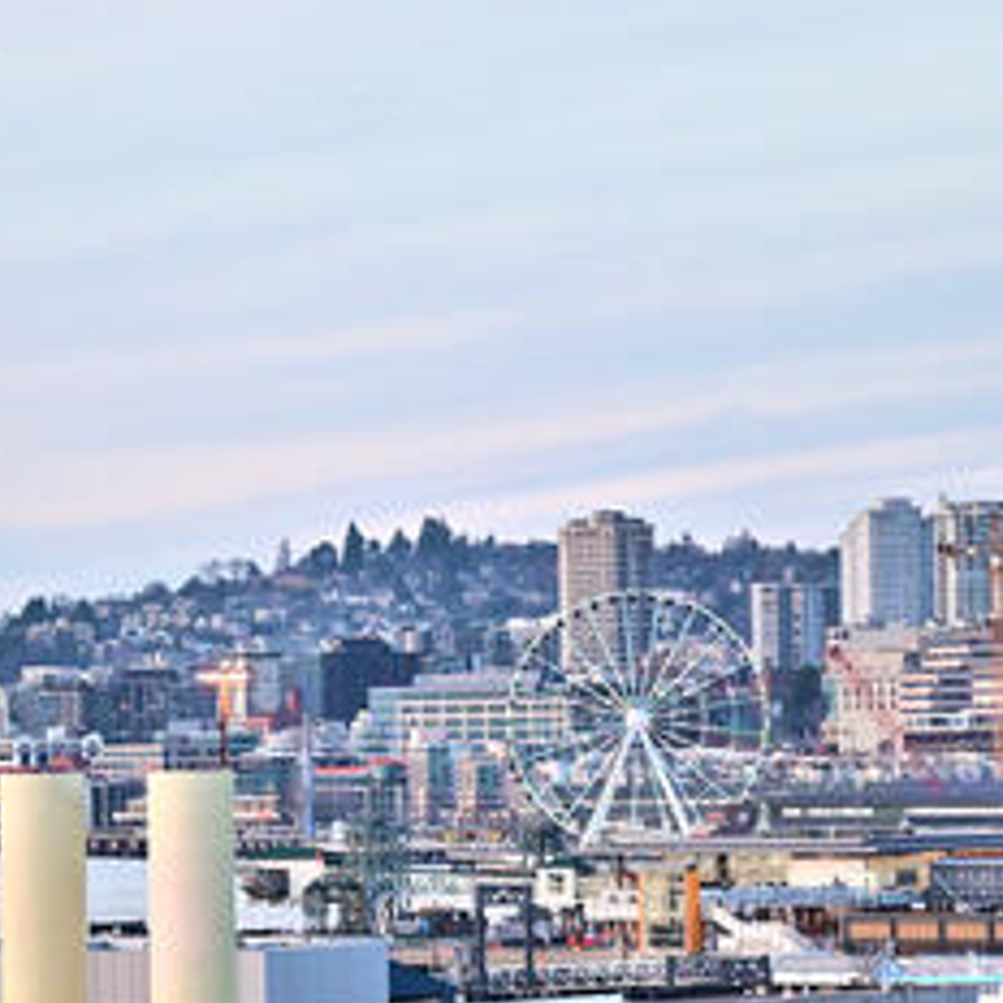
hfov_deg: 7.6
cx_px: 333
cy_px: 538
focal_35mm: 231
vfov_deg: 7.6
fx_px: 7573
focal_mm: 105
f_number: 5
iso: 1000
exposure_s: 1/500
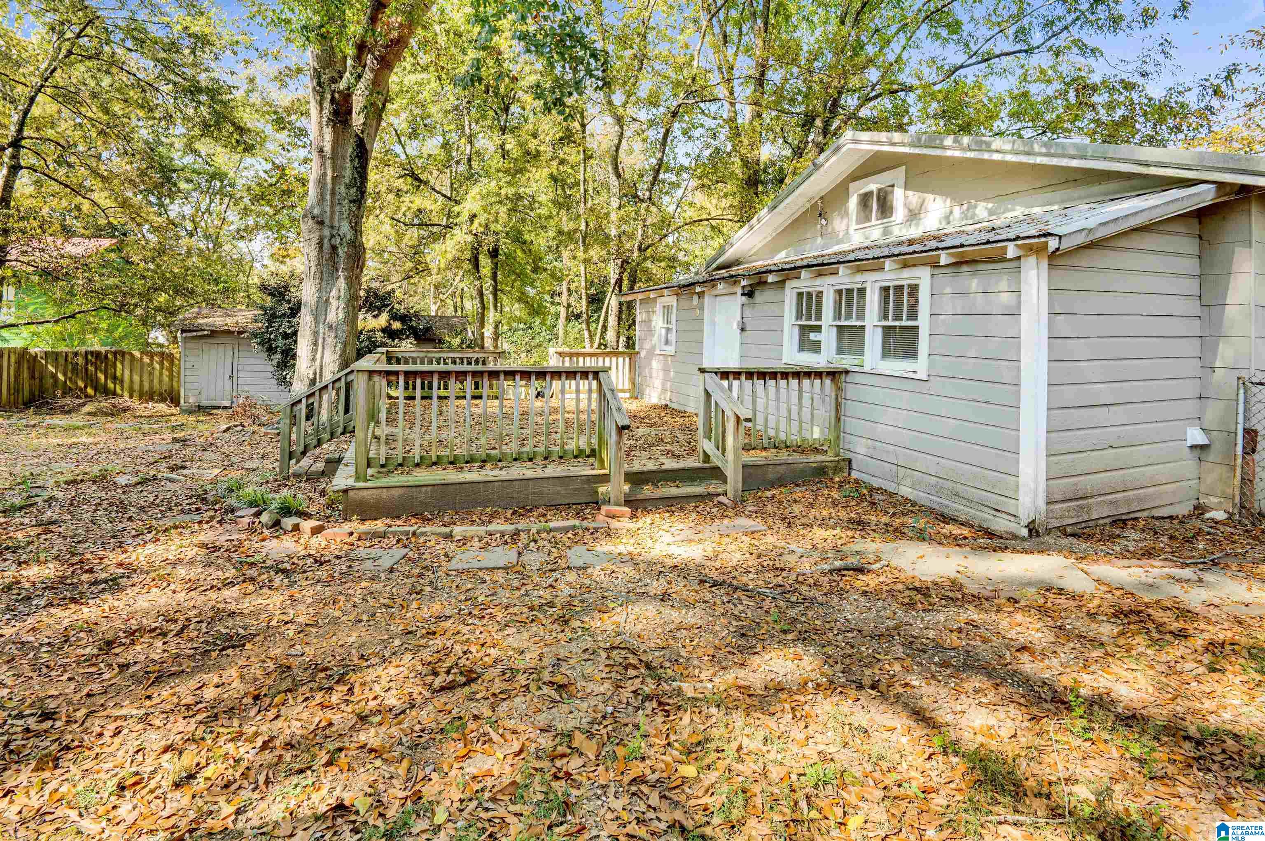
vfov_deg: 73.7
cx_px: 632
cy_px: 420
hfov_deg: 96.8
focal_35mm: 16
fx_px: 562
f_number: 11
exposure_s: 1/60
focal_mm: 16
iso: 400
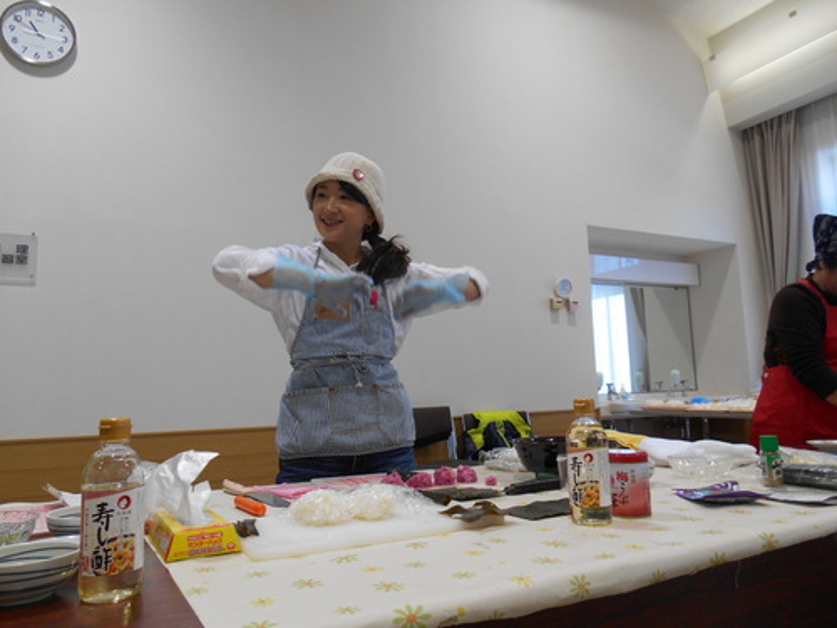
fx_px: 629
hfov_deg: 67.3
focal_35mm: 26
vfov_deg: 53.1
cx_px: 418
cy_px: 314
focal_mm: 4.7
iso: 80
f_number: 3.4
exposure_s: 1/30
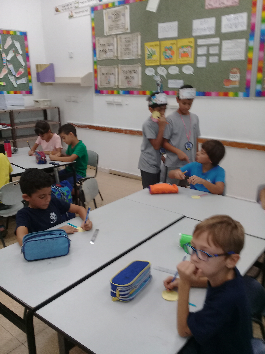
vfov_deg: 58.4
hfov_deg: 45.4
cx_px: 132
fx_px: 316
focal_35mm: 31
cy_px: 177
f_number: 2.2
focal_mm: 3.3
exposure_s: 1/33
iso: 50
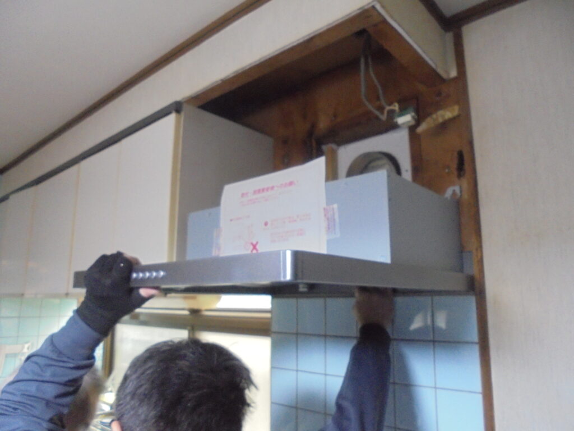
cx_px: 287
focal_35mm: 26
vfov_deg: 53.1
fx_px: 431
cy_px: 216
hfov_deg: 67.3
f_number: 3.5
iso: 800
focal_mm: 4.6
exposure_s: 1/20
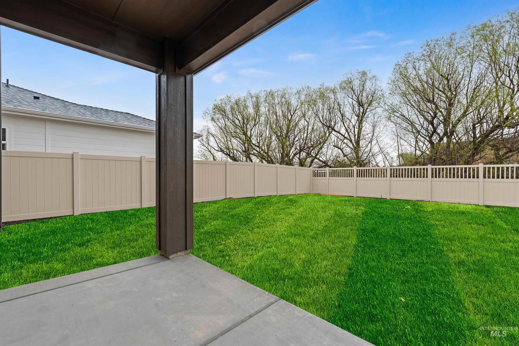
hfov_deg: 100.4
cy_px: 173
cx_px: 260
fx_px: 216
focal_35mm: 15
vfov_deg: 77.4
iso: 320
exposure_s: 1/15
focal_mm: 15
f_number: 8
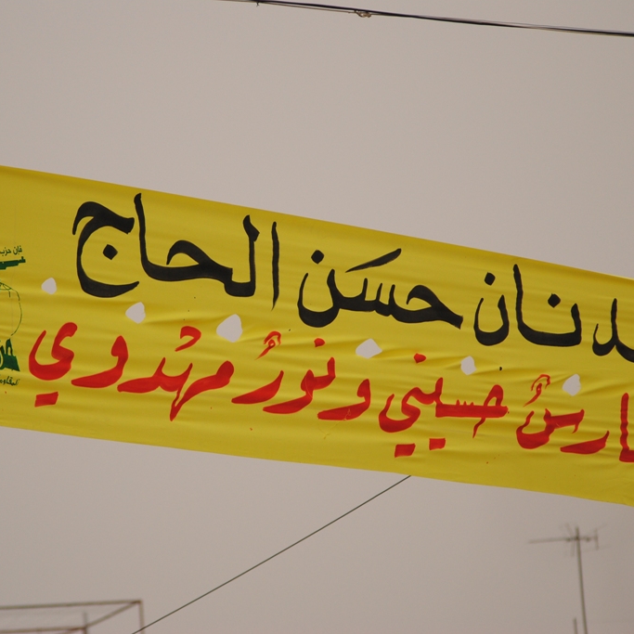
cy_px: 317
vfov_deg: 6.1
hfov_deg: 6.1
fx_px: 5947
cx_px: 292
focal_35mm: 287
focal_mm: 150
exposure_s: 1/800
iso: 200
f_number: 4.5
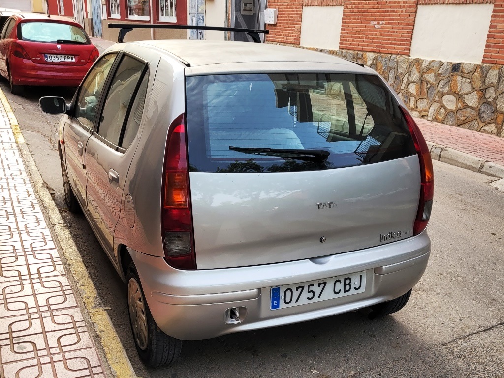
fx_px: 379
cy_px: 189
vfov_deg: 53.1
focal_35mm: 26
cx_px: 252
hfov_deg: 67.3
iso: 40
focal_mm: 5.4
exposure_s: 1/159
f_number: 1.8
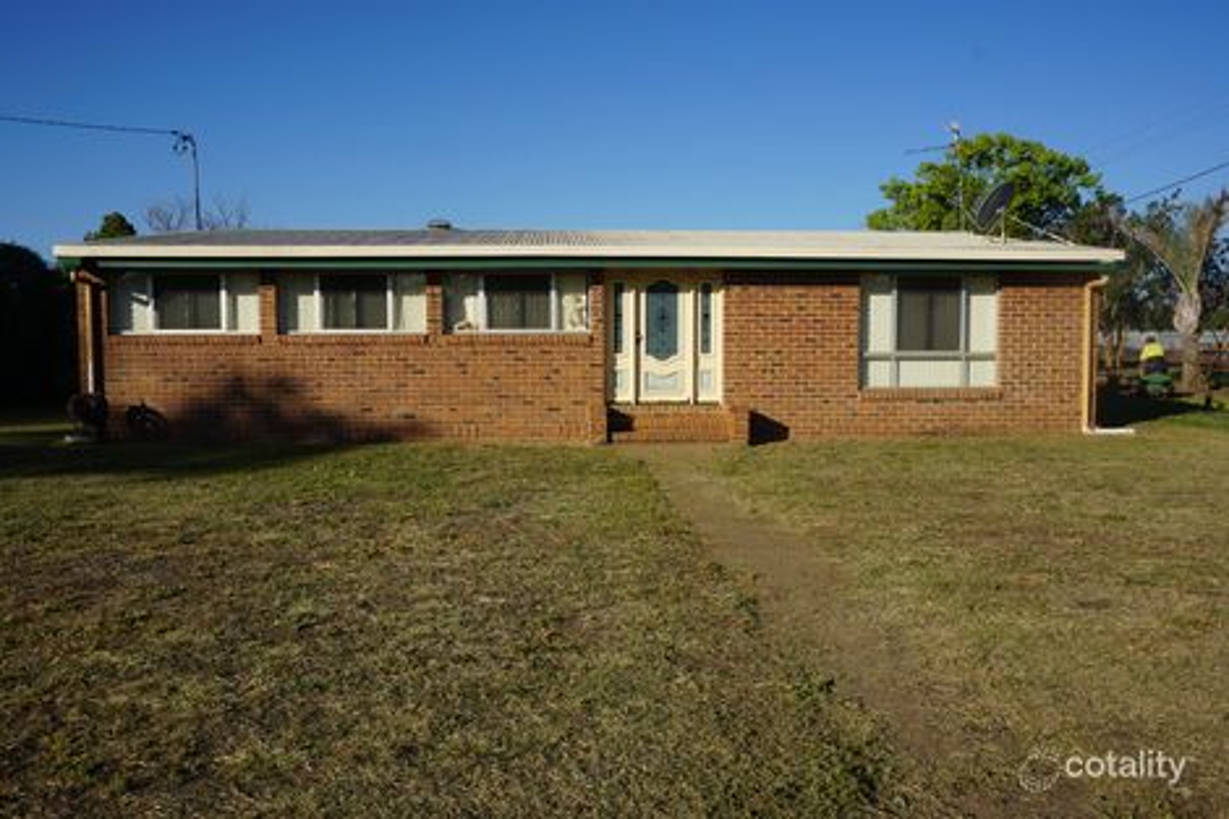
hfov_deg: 61.9
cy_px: 410
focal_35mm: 30
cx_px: 614
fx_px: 1024
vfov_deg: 43.6
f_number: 11
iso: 100
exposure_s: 1/200
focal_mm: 20
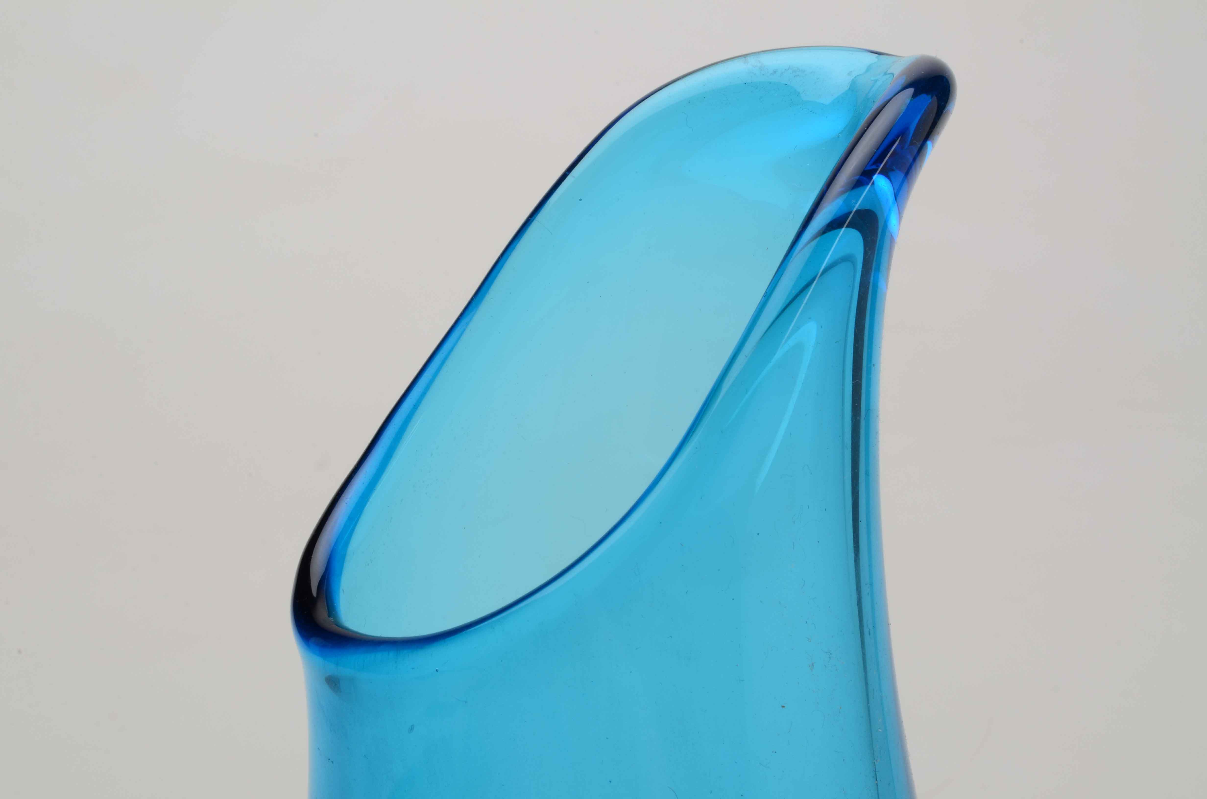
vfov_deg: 16.5
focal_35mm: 82
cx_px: 604
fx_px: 2760
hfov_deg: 24.7
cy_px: 400
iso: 100
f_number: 32
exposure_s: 1/160
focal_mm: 55
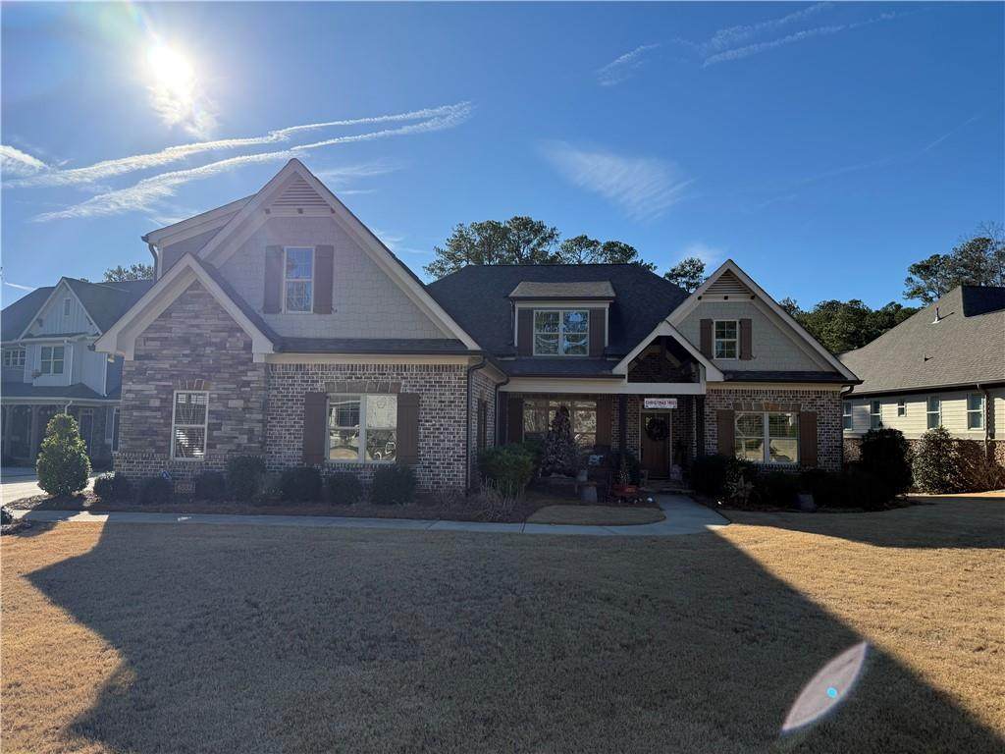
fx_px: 697
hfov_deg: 71.6
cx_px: 502
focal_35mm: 24
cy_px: 377
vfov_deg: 56.8
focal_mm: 6.76
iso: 100
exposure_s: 1/5714
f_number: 1.78
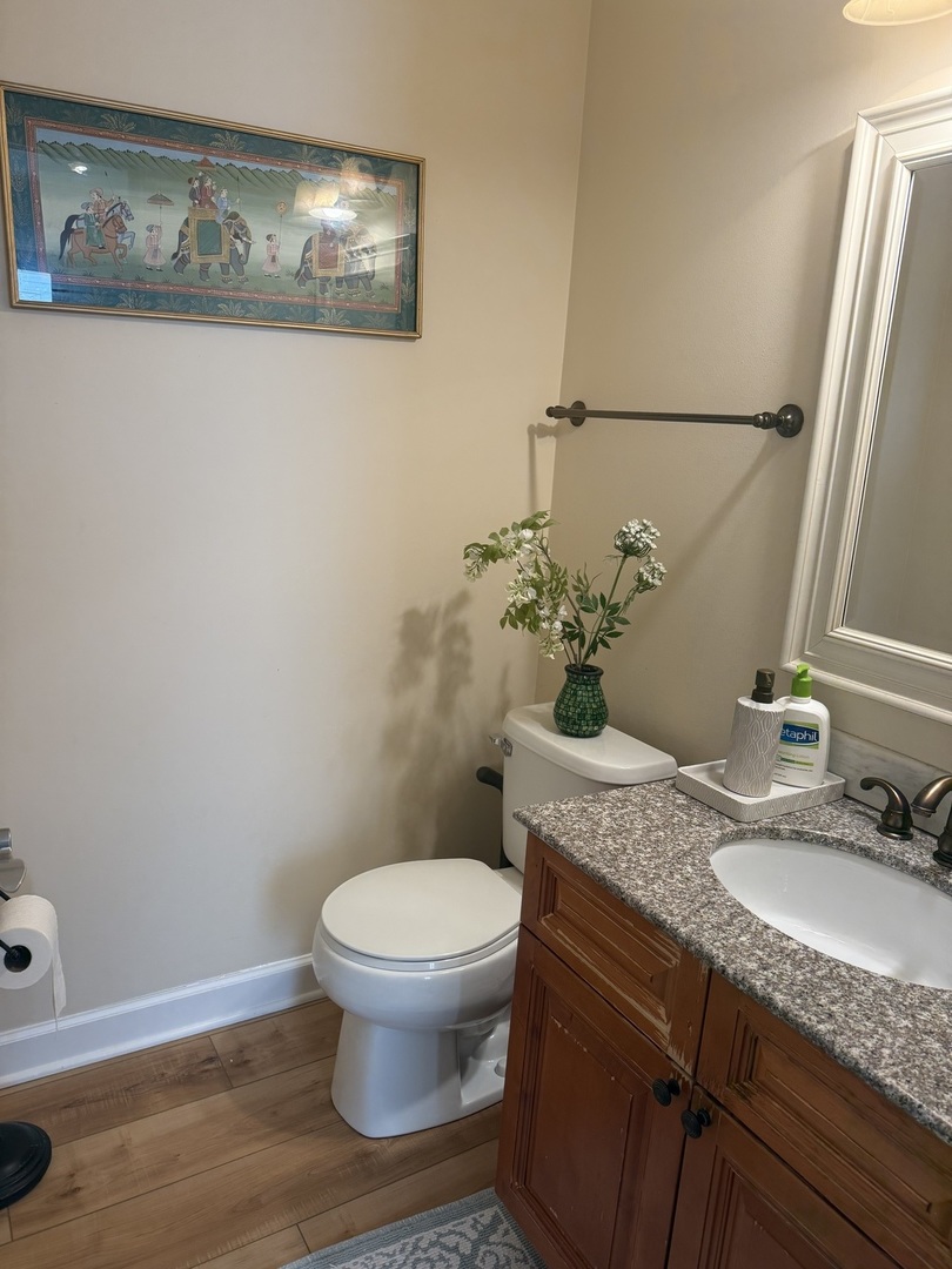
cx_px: 476
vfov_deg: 71.6
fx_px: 880
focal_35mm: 24
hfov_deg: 56.8
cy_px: 634
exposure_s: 1/120
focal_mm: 6.76
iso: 125
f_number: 1.78
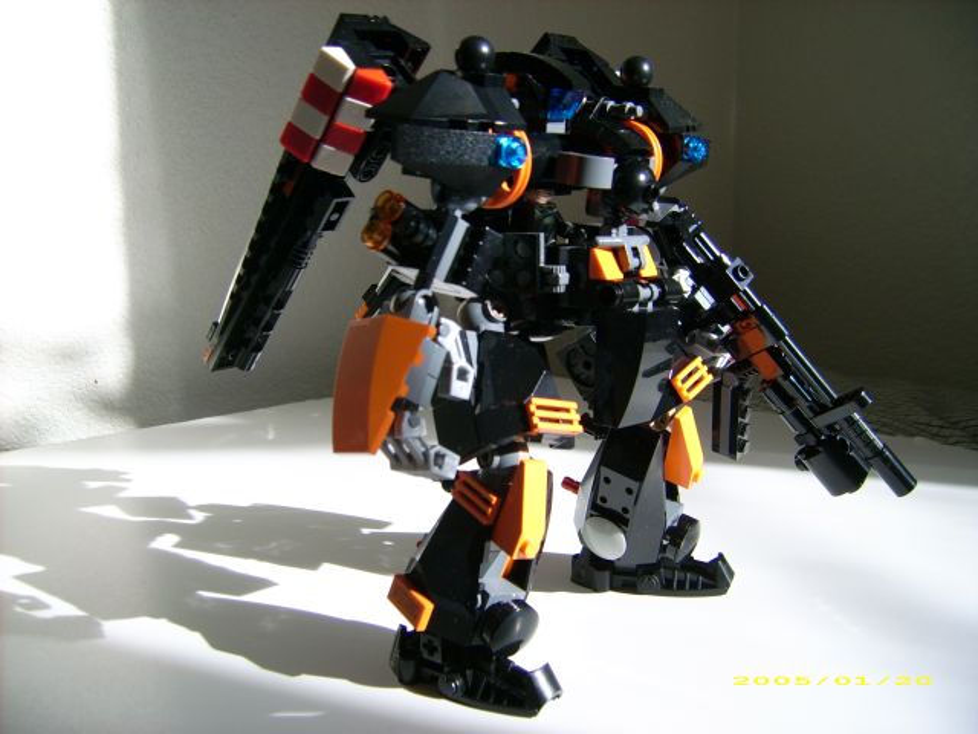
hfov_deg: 52.6
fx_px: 989
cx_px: 489
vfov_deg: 40.7
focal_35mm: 35
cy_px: 367
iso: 50
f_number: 2.8
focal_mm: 5.95
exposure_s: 1/176
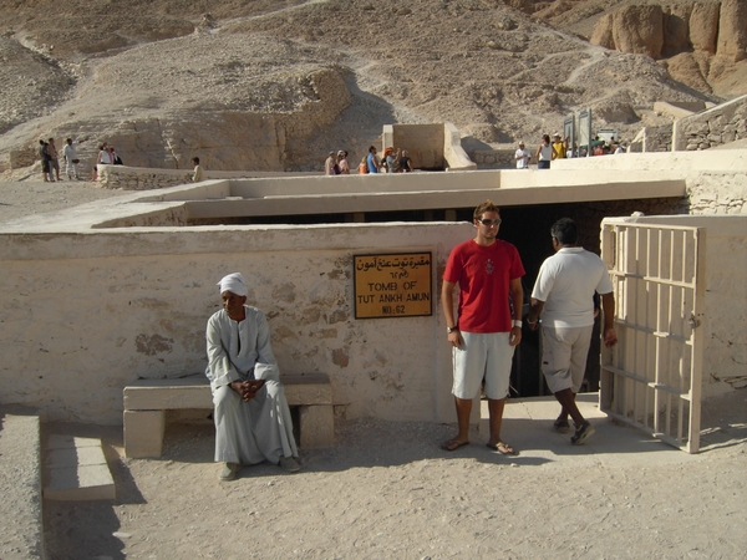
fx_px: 755
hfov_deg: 52.6
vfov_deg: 40.7
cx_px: 374
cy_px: 280
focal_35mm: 35
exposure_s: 1/400
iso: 50
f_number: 6.7
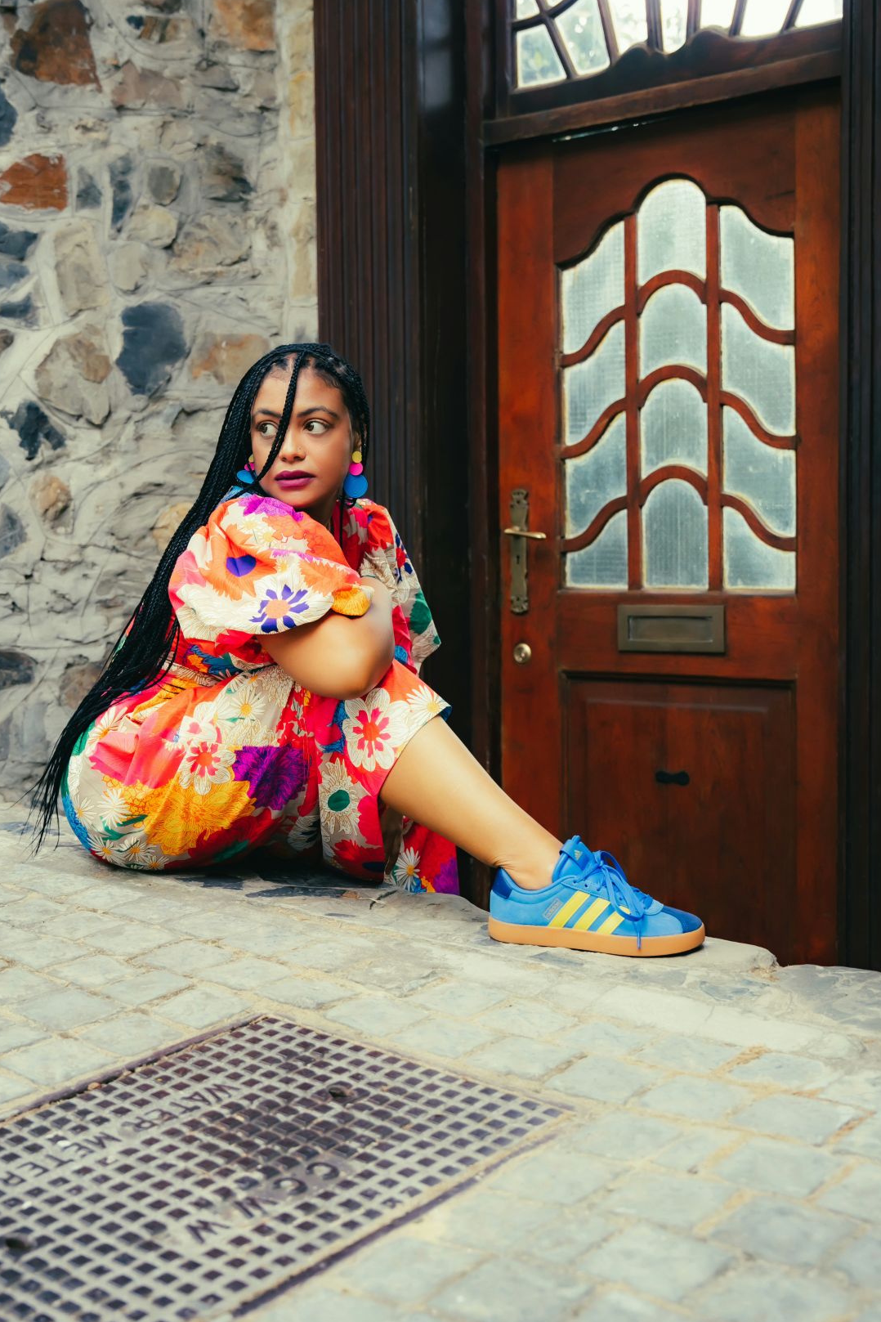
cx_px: 358
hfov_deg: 28.4
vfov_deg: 41.6
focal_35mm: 47
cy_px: 614
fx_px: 1739
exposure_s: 1/200
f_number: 3.5
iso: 1250
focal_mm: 38.3
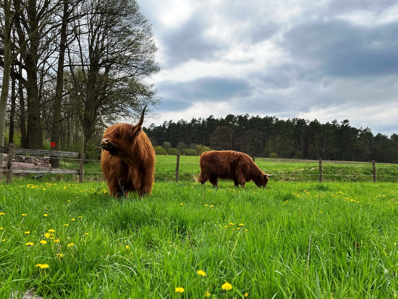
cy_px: 154
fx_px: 322
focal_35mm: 28
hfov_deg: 63.4
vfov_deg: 49.7
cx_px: 195
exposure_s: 1/3745
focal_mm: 5.1
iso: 50
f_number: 1.6
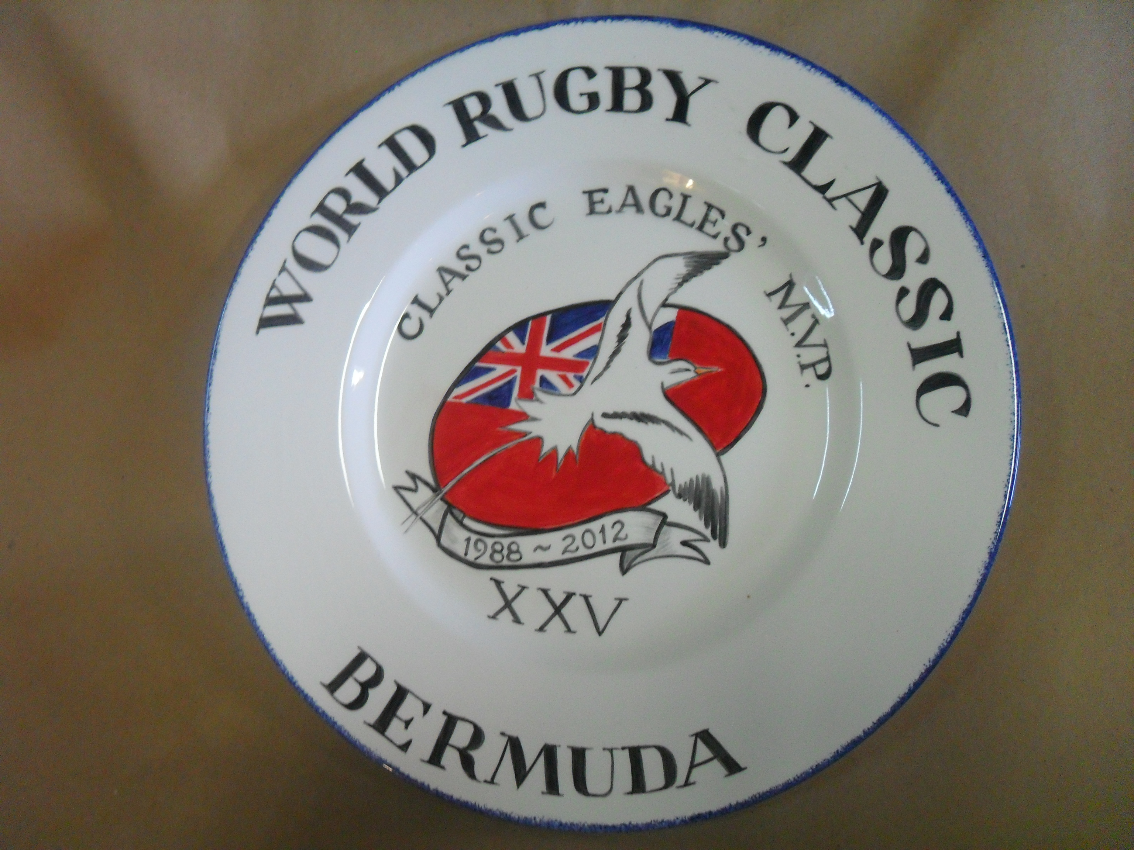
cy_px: 425
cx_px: 567
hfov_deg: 52.6
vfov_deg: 40.7
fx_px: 1147
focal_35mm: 35
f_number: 2.8
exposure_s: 1/30
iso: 200
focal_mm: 6.2
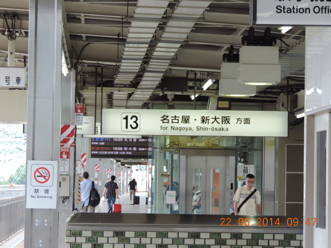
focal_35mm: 170
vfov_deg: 8.7
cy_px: 124
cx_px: 166
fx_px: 1626
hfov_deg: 11.6
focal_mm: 30.3
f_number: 4.5
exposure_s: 1/125
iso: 250
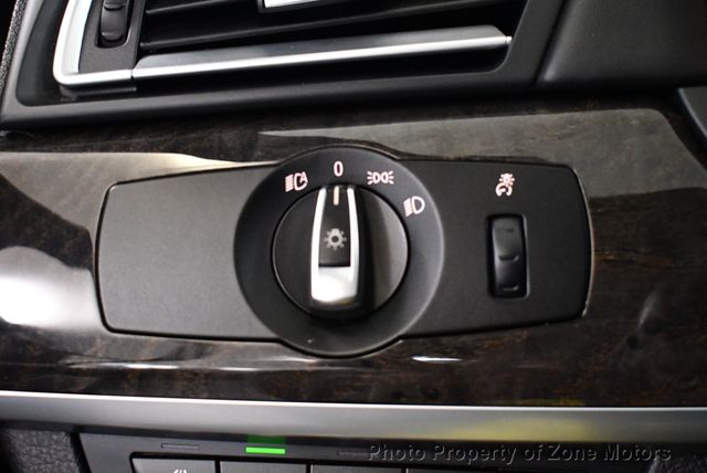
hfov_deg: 36.8
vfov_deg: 25.1
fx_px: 1061
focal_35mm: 54
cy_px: 236
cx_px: 354
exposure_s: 1/80
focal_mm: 27
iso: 3200
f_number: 4
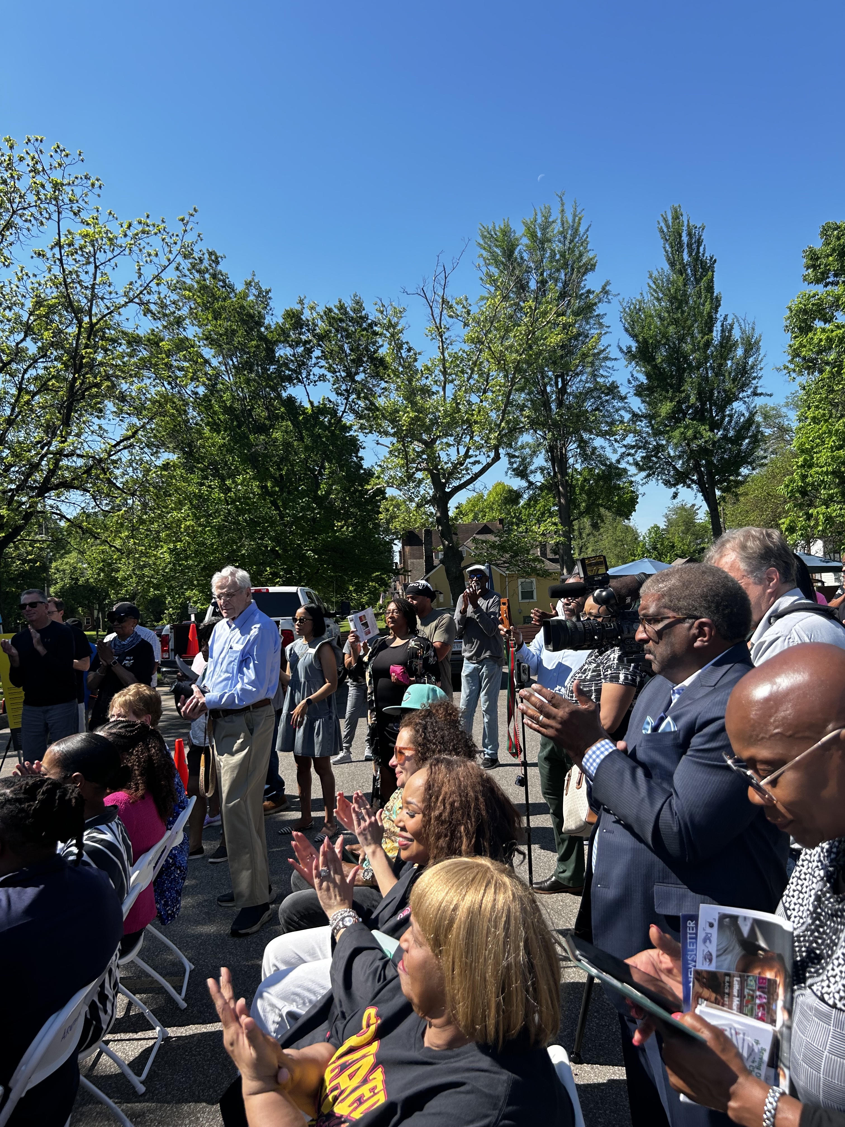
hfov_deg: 53.1
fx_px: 846
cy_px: 564
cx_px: 422
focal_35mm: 26
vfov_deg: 67.3
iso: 50
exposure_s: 1/2165
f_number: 1.5
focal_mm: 5.7
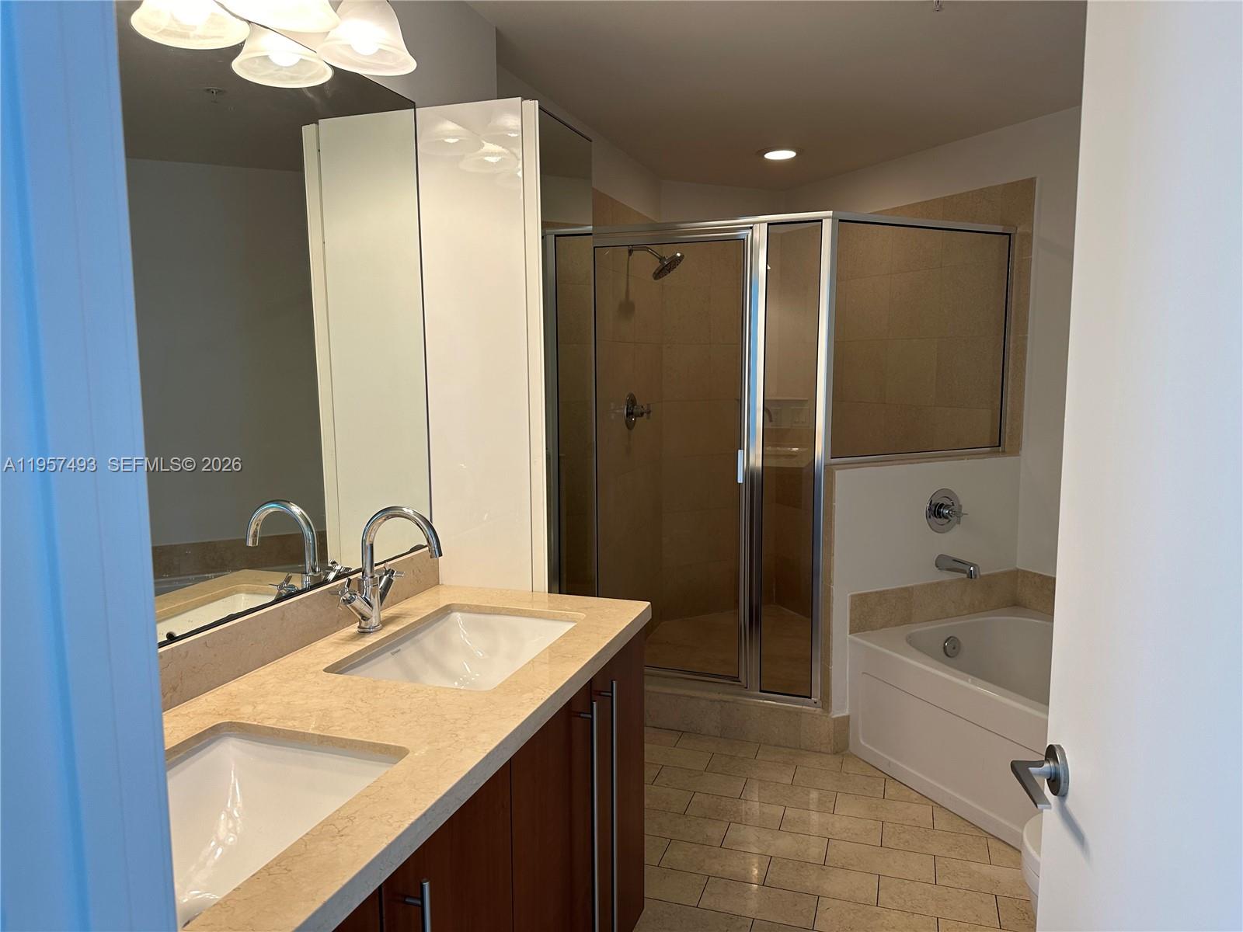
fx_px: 862
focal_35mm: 24
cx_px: 622
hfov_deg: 71.6
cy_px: 466
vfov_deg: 56.8
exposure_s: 1/120
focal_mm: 6.86
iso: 80
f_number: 1.78
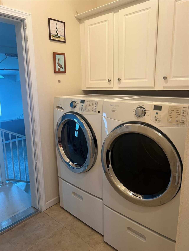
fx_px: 189
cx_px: 94
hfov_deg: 53.1
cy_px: 126
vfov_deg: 67.3
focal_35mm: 26
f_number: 1.5
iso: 100
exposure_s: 1/60
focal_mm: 5.7
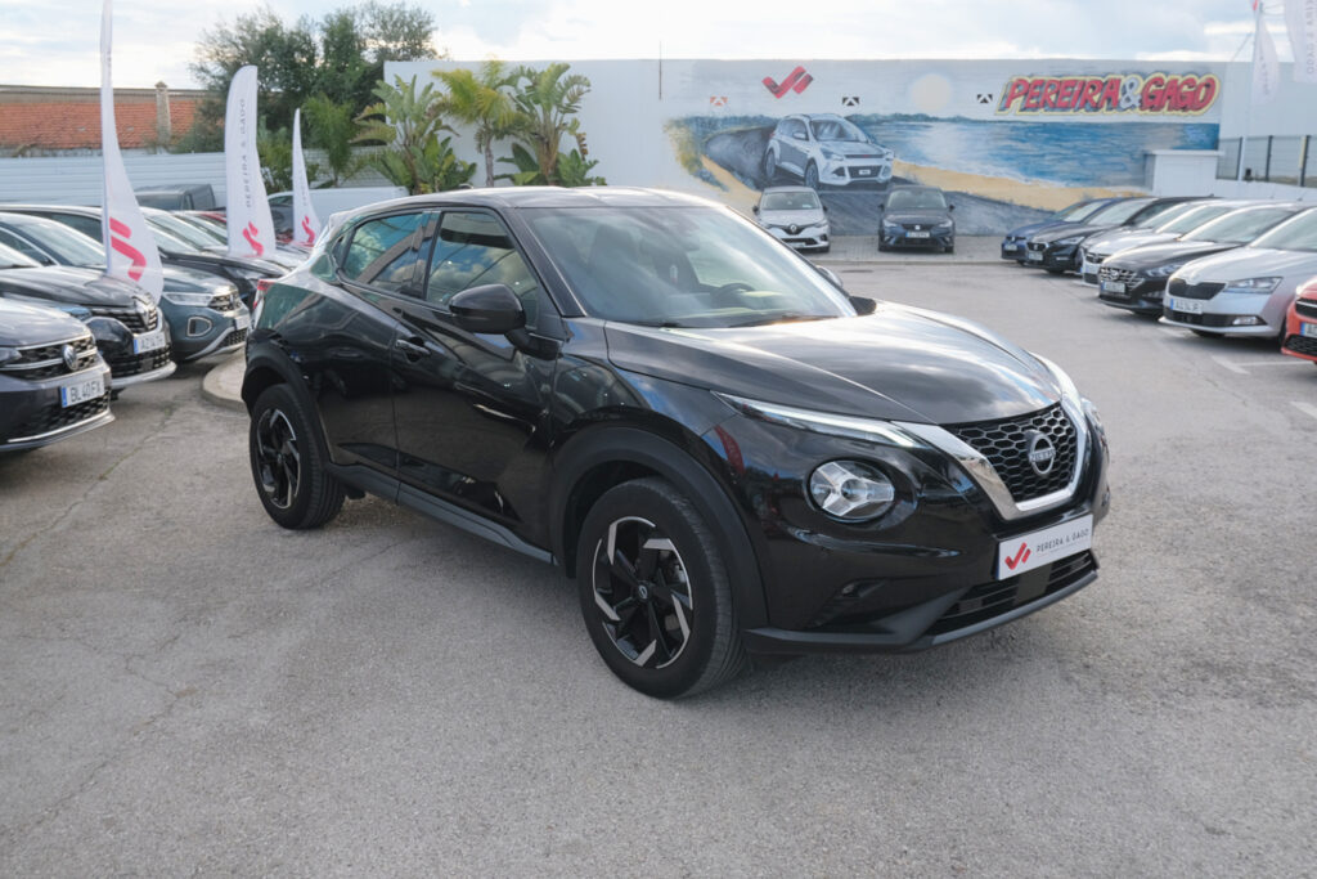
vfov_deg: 41.1
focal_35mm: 32
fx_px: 1171
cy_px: 440
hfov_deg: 58.7
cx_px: 658
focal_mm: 21.5
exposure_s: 1/125
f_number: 9
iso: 500
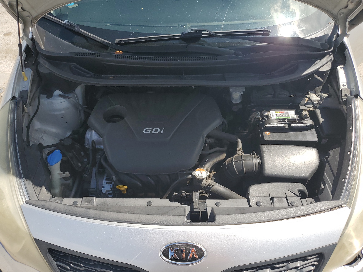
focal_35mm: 26
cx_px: 182
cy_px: 136
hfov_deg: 67.3
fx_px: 273
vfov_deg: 53.1
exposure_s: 1/2500
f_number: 1.5
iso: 50
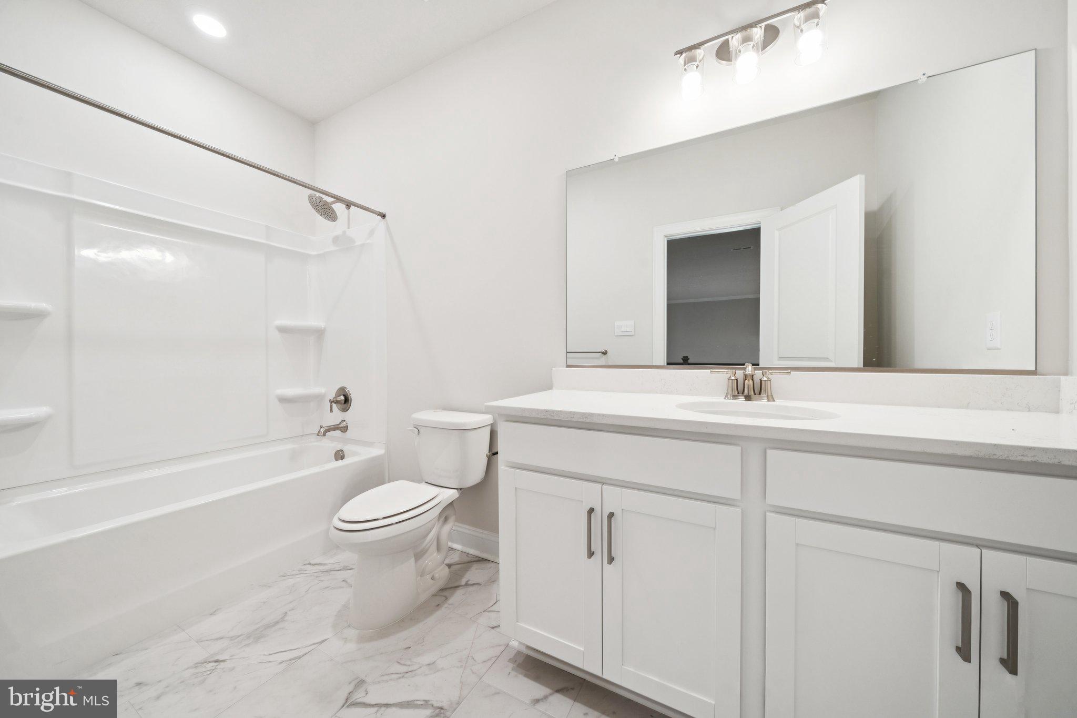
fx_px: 359
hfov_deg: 112.6
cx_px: 538
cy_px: 359
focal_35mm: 12
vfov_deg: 90.0
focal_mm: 12
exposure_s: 1/15
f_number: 8
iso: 200
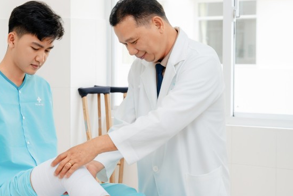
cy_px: 100
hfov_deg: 23.1
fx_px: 702
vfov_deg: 15.9
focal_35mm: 86
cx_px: 46
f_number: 3.5
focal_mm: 49.1
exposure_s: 1/125
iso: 125
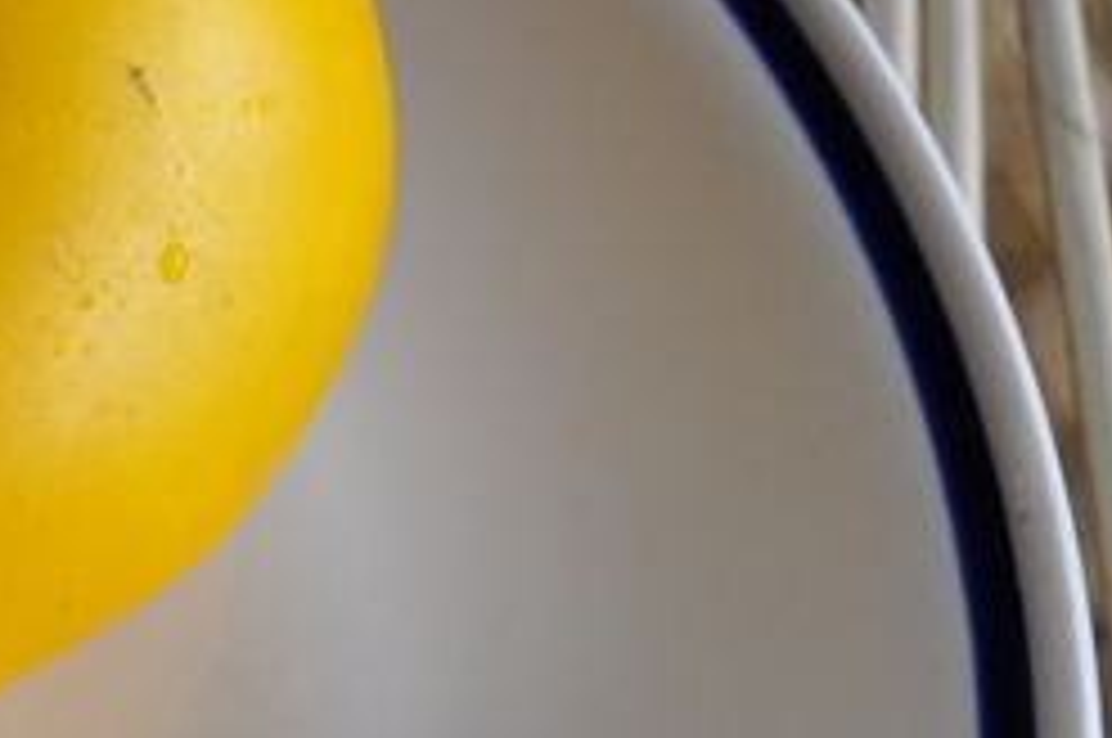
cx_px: -522
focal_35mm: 136
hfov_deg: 14.2
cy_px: 612
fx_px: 4195
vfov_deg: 10.0
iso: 400
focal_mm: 28
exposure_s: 1/60
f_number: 6.3
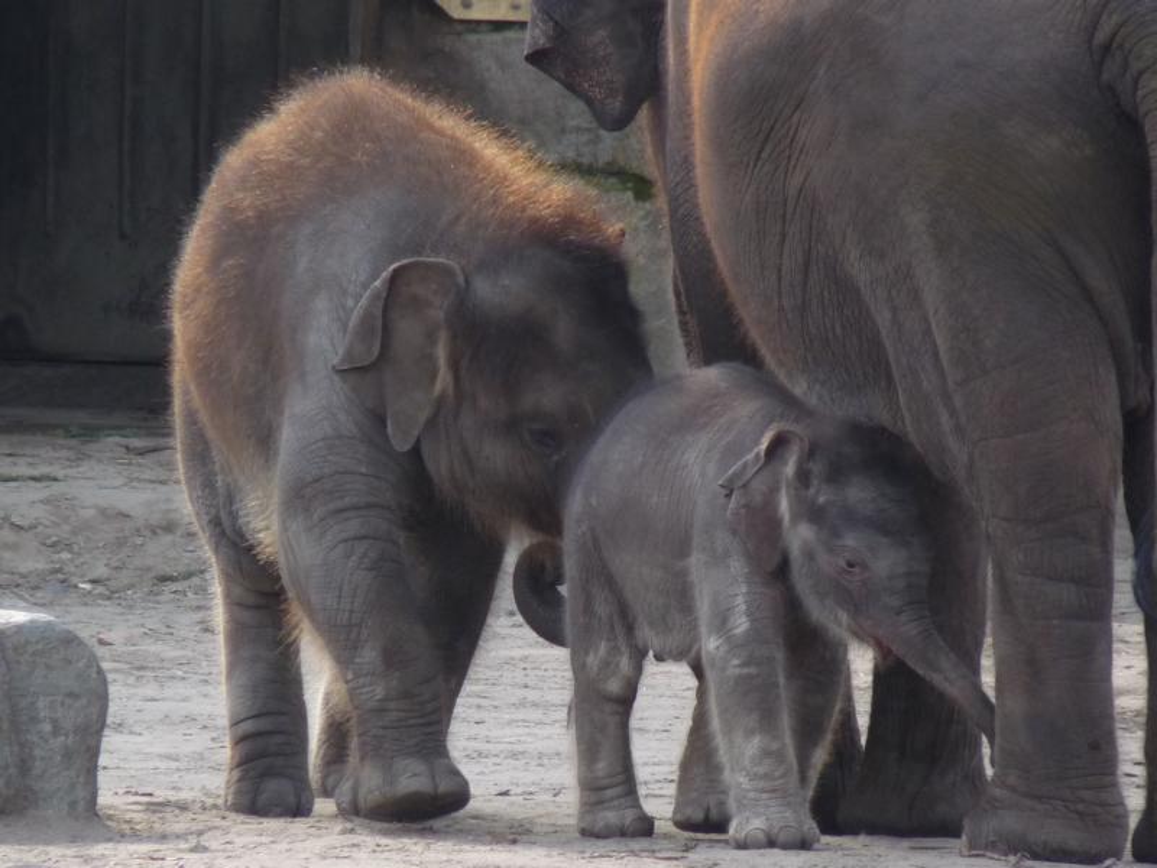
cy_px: 434
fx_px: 23129
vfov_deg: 2.1
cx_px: 578
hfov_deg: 2.9
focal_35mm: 692
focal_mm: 86.4
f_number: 4.4
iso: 200
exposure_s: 1/320
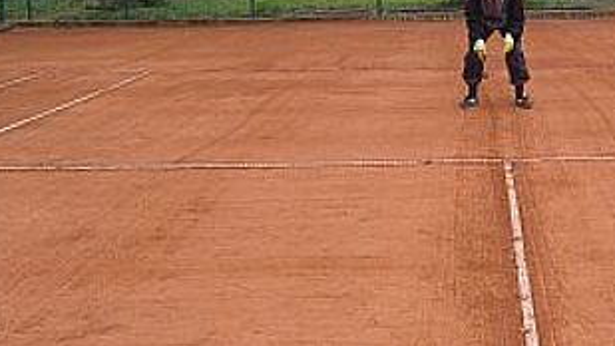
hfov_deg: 34.0
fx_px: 979
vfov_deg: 19.9
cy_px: 75
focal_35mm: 60
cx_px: 474
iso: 100
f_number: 2.8
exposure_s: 1/160
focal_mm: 7.3
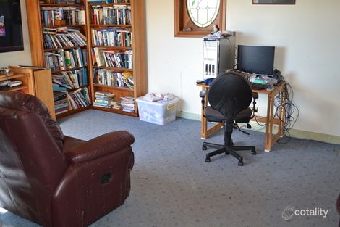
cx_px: 170
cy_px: 114
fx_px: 340
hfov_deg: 53.1
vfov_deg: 36.8
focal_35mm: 36
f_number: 4
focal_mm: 24
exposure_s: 1/80
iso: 400
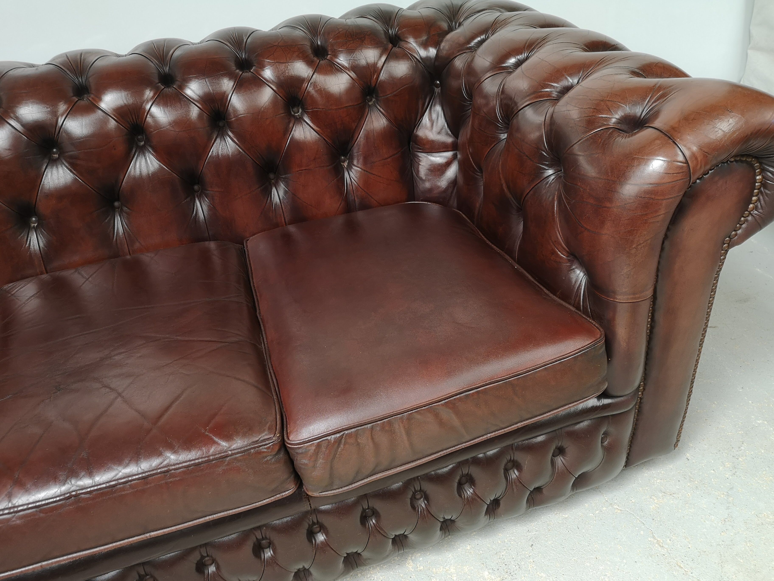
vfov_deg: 51.4
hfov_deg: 65.3
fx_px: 604
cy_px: 290
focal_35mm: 27
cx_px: 387
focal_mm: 5.58
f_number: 1.8
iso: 80
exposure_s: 1/50
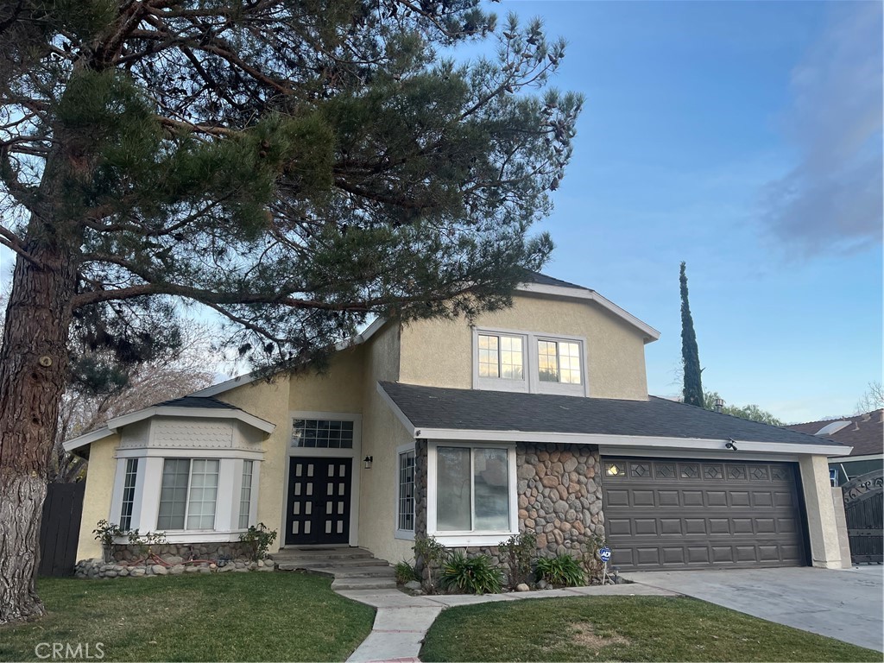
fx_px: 664
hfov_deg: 67.3
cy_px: 332
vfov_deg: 53.1
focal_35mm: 26
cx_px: 442
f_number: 1.6
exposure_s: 1/121
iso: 64
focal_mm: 5.1
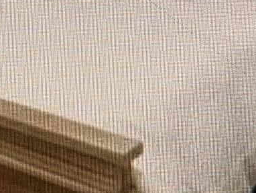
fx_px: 1487
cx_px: -15
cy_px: -121
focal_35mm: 201
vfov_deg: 7.2
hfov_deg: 9.7
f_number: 1.78
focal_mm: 6.76
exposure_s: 1/60
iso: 80
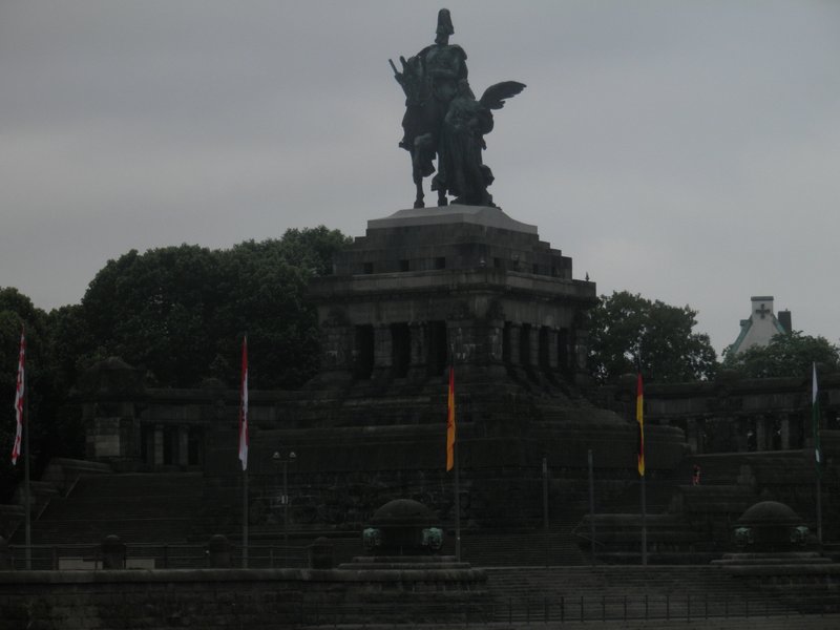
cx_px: 420
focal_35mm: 148
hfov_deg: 13.3
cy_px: 315
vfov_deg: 10.0
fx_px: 3591
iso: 100
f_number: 5.6
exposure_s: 1/200
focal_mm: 26.2
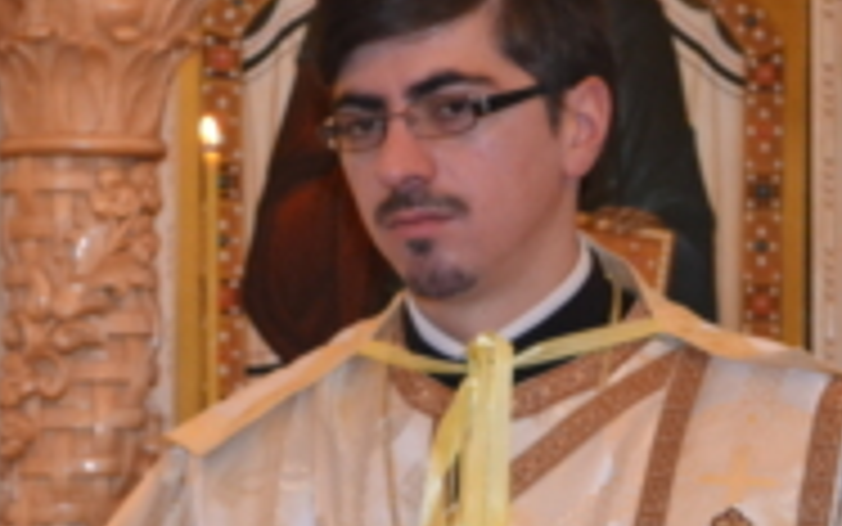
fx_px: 4889
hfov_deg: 9.8
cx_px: 72
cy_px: 353
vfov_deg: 6.2
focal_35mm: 213
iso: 2800
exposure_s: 1/60
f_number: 5.6
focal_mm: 52
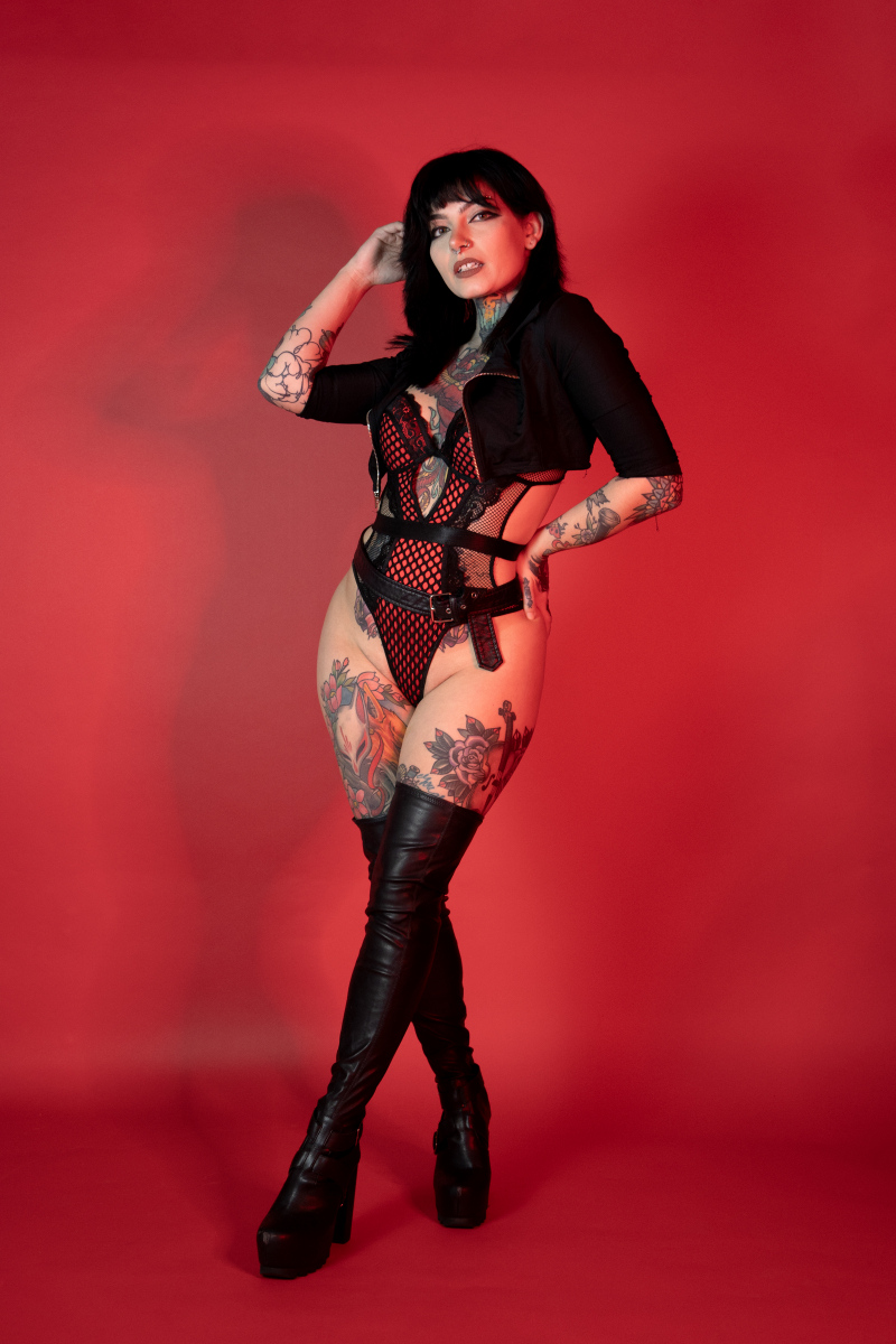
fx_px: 1605
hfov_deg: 31.2
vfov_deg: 45.4
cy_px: 672
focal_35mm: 43
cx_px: 448
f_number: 3.5
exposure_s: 1/40
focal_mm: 43
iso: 1000
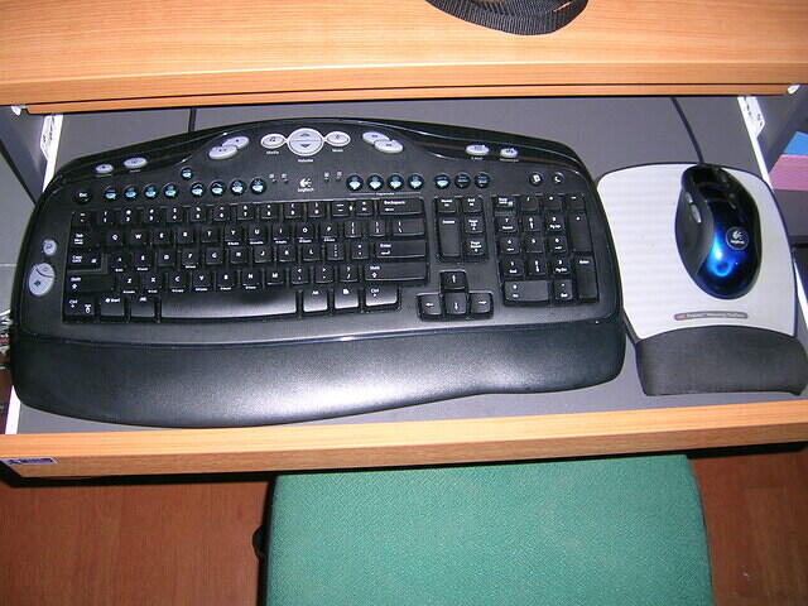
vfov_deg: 39.7
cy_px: 303
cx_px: 404
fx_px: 840
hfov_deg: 51.4
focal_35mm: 36
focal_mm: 5.5
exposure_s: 1/60.1
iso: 50
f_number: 2.8
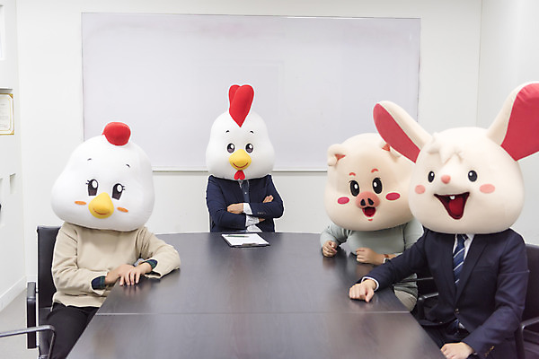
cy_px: 180
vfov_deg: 30.5
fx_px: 659
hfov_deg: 44.5
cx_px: 270
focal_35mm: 44
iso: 500
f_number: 2.8
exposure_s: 1/200
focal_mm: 44
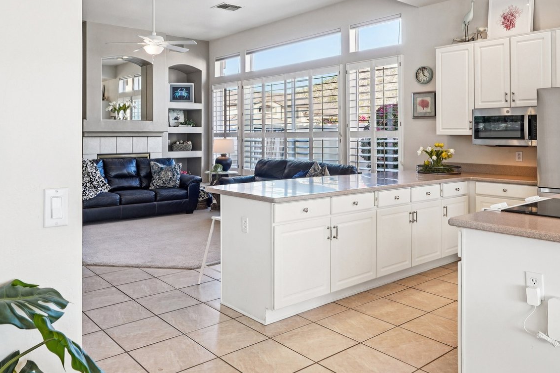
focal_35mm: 29
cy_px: 125
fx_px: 451
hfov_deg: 63.4
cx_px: 244
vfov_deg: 44.3
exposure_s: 1/50
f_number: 8
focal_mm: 16
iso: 400
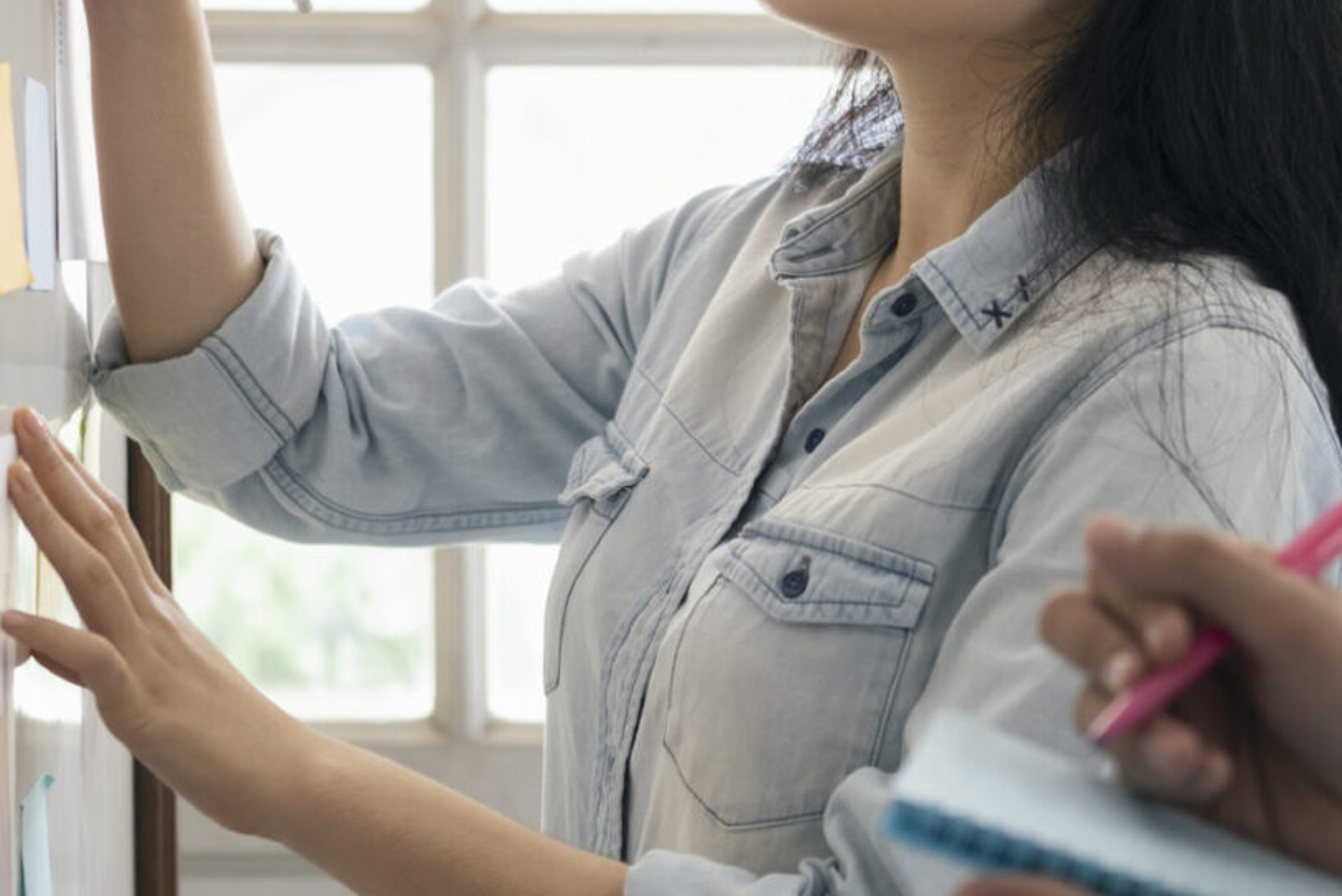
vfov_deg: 13.2
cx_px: 723
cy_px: 342
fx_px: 3878
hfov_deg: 19.6
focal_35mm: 104
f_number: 2
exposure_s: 1/125
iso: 400
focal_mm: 35
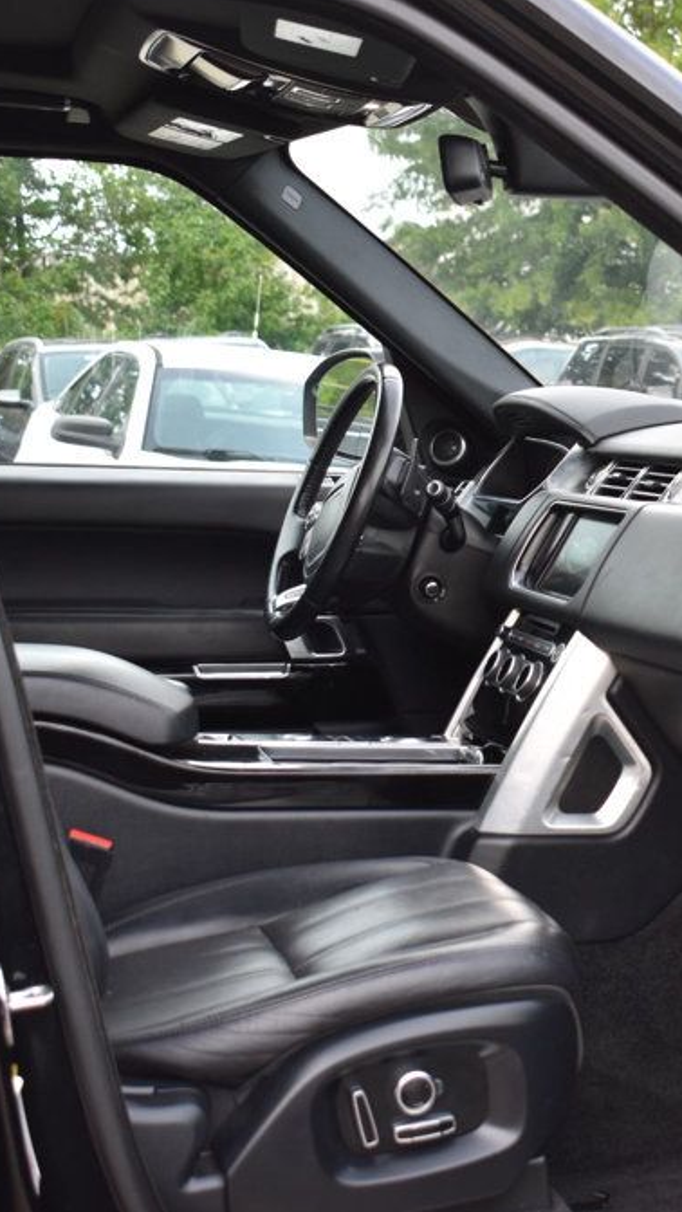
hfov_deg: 17.5
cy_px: 599
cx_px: 725
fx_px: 2154
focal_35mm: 67
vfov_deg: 31.4
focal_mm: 28
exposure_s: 1/60
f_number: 4.2
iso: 400
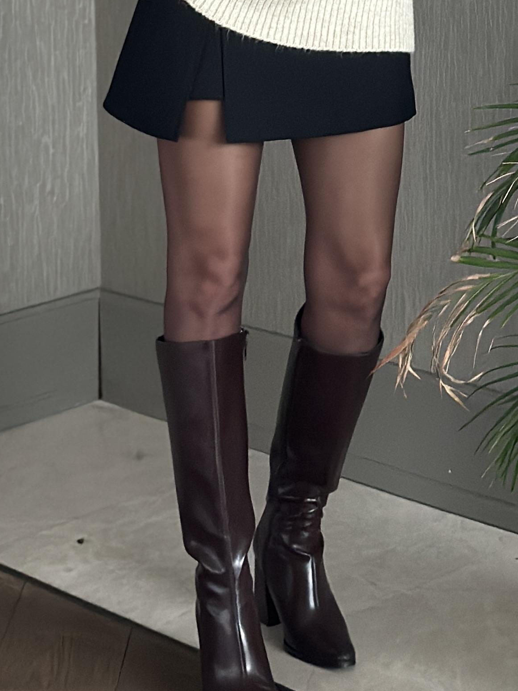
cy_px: 10
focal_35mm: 125
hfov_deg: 11.9
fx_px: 2494
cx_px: 293
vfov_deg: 15.5
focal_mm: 6.86
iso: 500
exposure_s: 1/40
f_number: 1.78
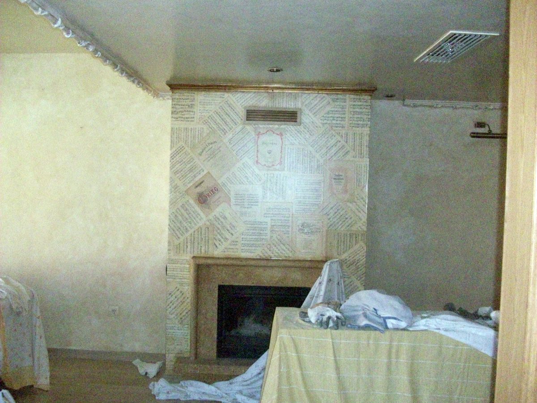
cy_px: 202
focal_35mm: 34
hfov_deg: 54.0
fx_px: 527
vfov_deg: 41.8
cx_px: 268
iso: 800
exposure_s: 1/128
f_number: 2.8
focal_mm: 5.7
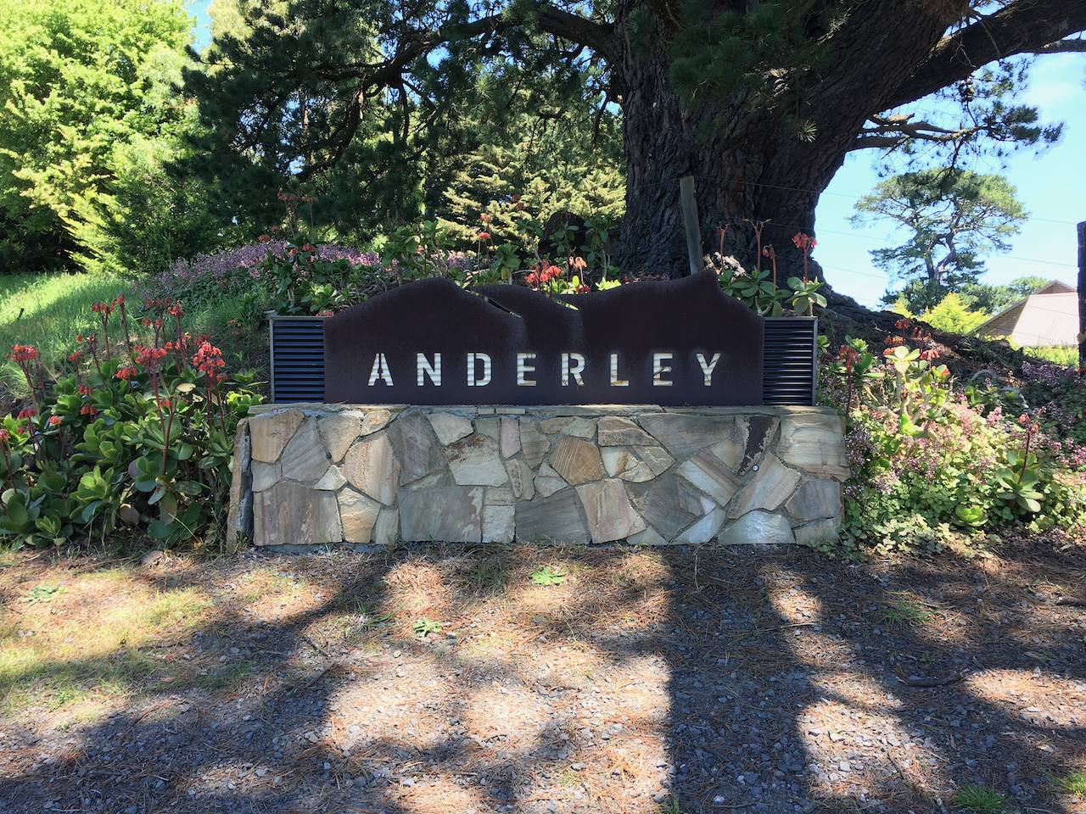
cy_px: 407
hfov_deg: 61.7
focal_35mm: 29
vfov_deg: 48.2
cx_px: 543
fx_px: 910
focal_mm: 4.15
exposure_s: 1/108
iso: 25
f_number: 2.2
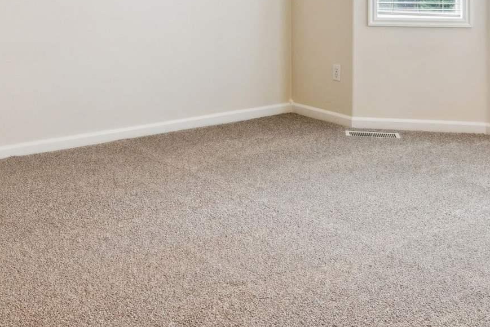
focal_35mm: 55
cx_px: 142
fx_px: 750
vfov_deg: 22.8
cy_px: -52
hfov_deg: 35.6
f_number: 13
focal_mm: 15.6
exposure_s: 1/5
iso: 400
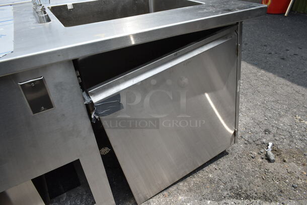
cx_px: 154
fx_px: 230
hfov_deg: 67.3
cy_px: 102
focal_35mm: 27
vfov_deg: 48.0
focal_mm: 18
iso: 100
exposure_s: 1/250
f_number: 8
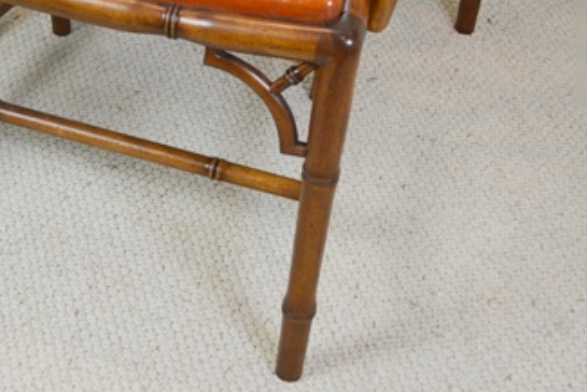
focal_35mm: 83
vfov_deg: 16.3
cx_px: 112
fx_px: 1354
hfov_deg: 24.1
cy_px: 67
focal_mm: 30
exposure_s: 1/80
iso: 400
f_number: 4.5
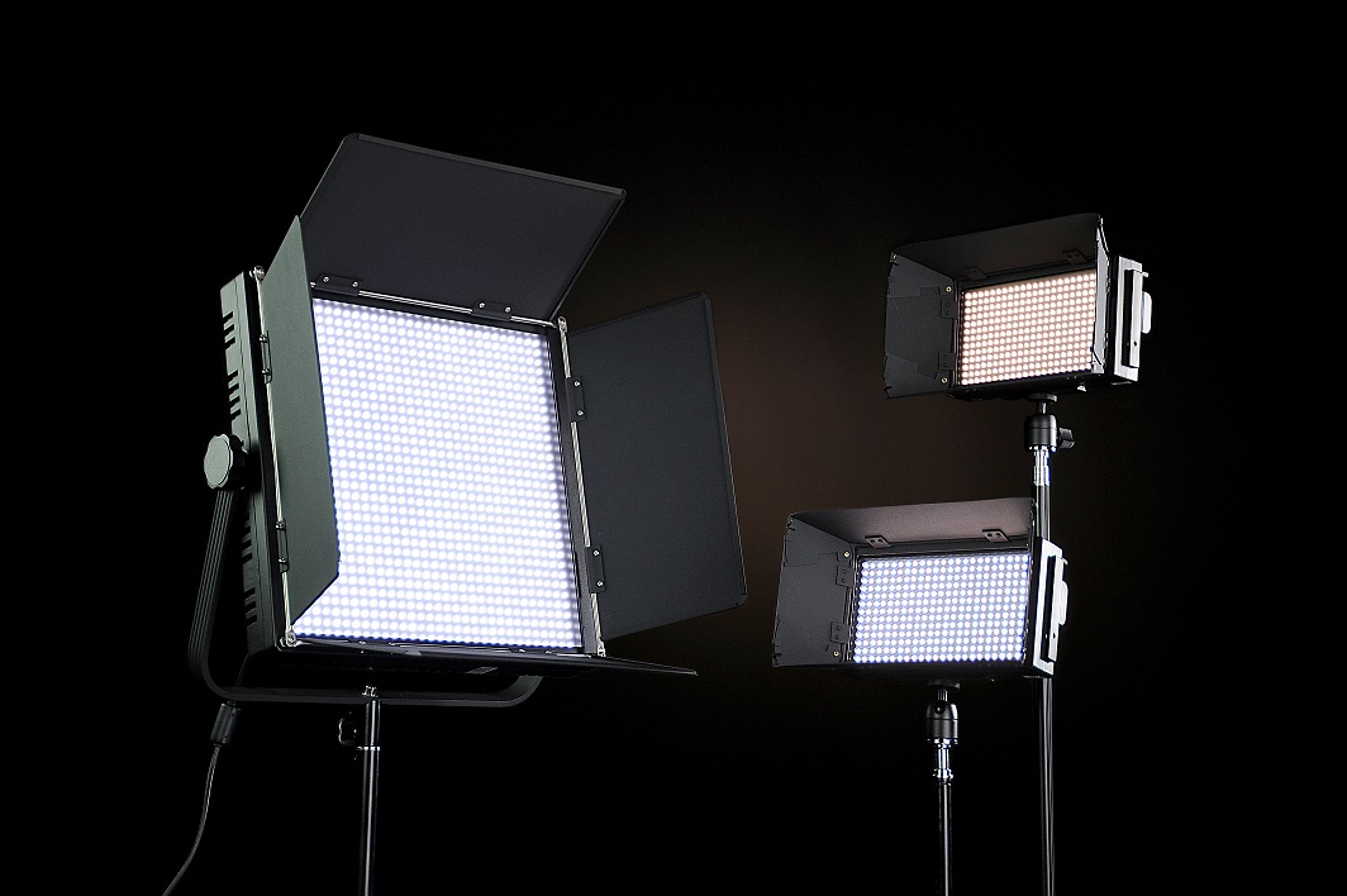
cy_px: 448
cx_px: 674
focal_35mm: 66
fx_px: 2468
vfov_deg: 20.6
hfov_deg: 30.5
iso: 800
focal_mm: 66
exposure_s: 1/320
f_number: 5.3
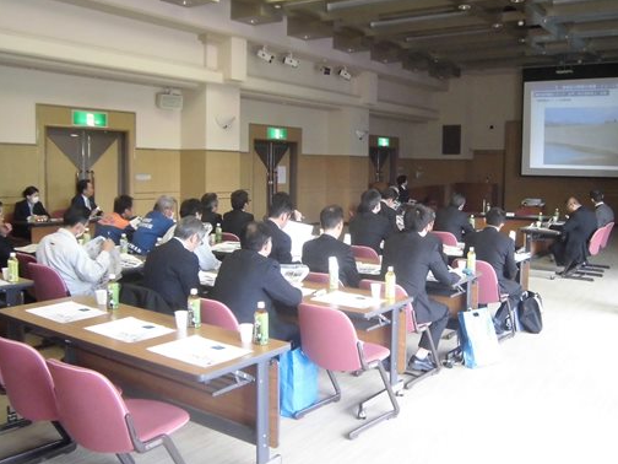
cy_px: 212
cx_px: 369
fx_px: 589
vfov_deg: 42.9
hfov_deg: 55.0
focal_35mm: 33
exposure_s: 1/60
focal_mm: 4.7
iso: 400
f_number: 2.8
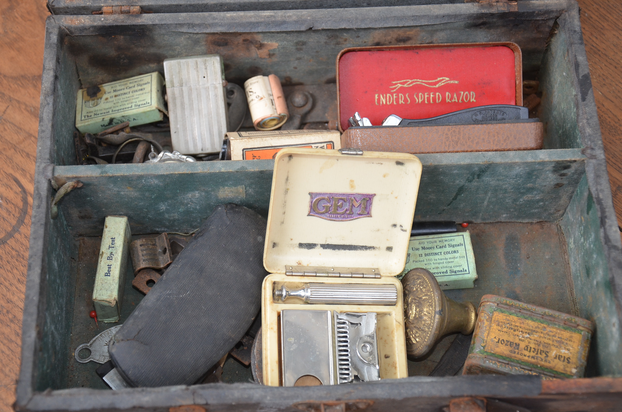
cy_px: 206
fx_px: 1164
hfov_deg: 29.9
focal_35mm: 68
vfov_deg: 20.1
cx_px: 311
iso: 400
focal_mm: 45
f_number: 4.8
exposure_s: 1/100
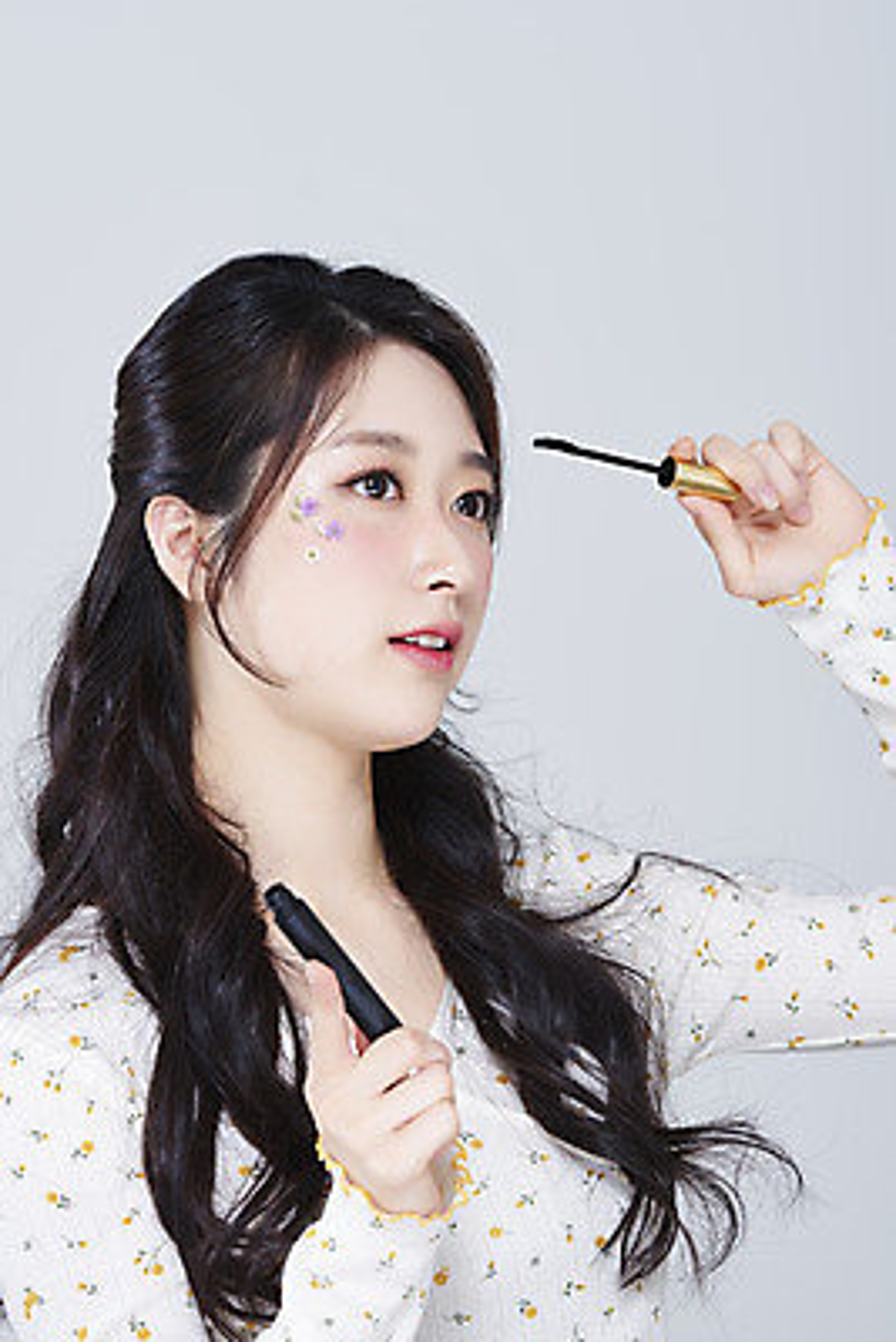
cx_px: 448
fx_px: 3916
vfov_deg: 19.4
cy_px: 671
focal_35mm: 105
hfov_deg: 13.1
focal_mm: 105
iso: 64
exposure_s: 1/125
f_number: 11
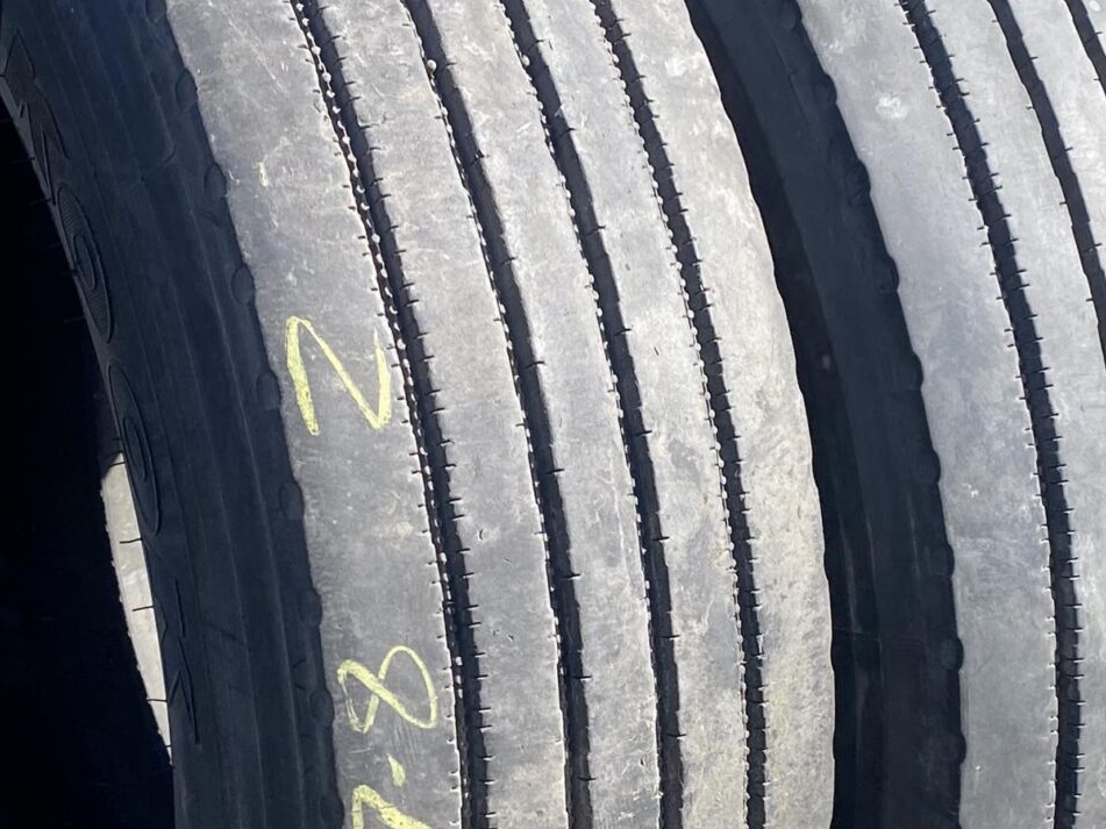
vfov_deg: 20.9
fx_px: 2236
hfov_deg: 27.6
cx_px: 752
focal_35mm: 70
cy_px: 605
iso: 32
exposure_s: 1/973
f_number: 1.8
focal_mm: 4.25
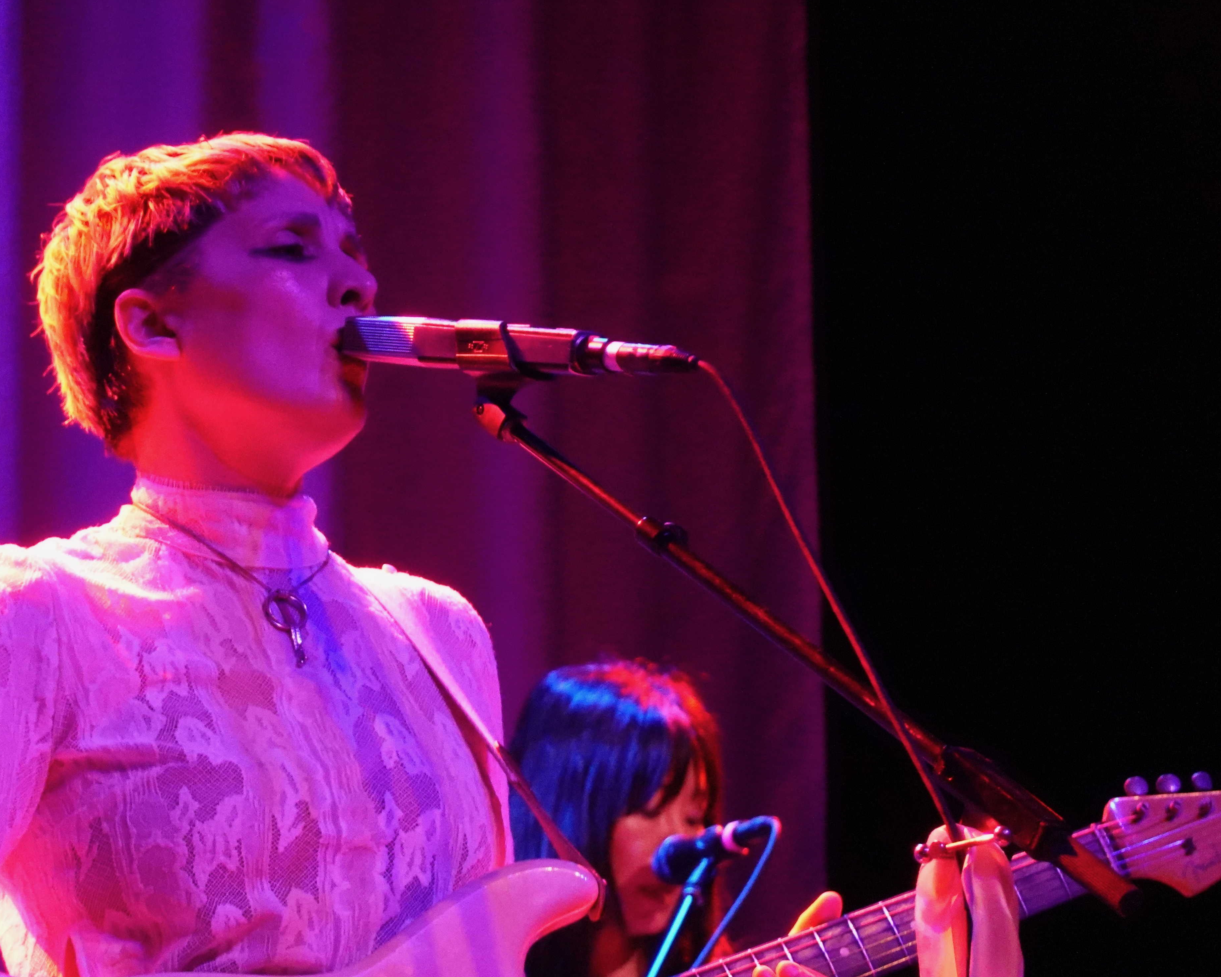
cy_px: 560
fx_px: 10082
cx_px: 400
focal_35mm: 279
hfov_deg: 6.9
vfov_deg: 5.5
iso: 3200
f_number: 4.5
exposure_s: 1/30
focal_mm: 72
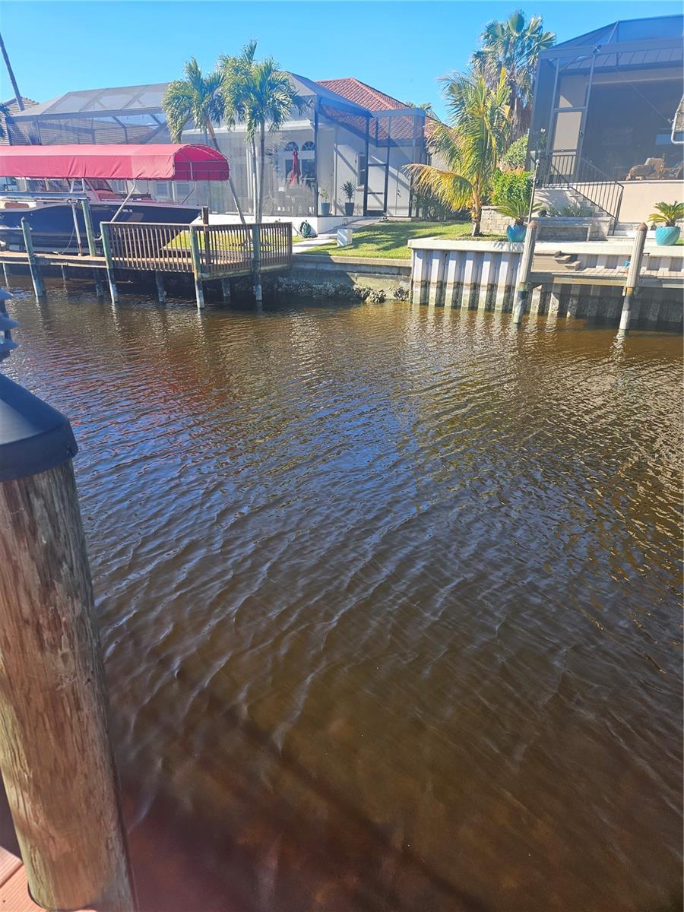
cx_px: 342
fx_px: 606
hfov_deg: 58.9
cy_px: 456
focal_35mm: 23
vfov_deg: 73.9
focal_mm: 5.4
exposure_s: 1/533
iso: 25
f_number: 1.8
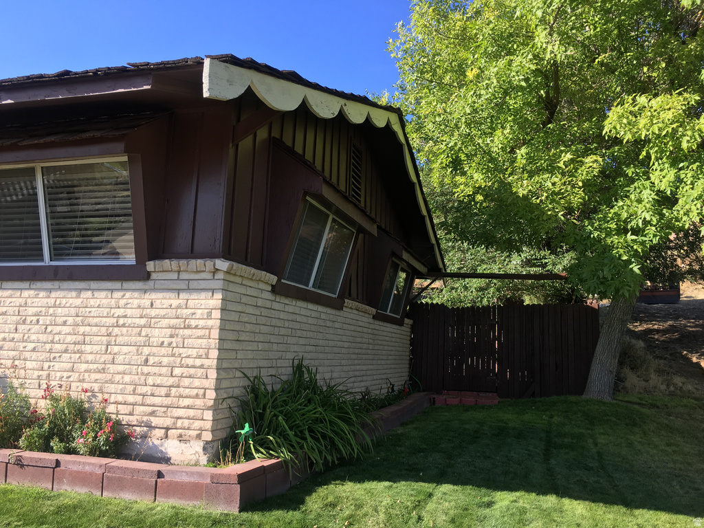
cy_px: 264
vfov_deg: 48.2
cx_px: 352
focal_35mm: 29
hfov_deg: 61.7
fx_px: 590
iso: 25
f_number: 2.2
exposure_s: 1/596
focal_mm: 4.15
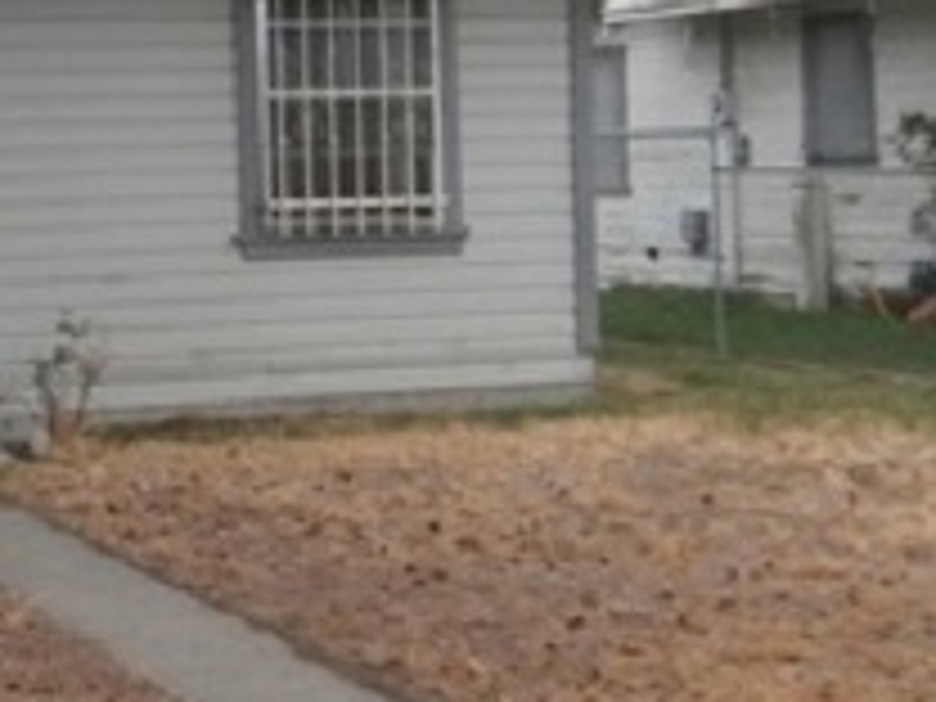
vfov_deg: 18.8
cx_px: 288
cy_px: -144
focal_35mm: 74
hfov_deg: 26.1
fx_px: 2001
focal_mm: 4.2
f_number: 3
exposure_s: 1/320
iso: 100
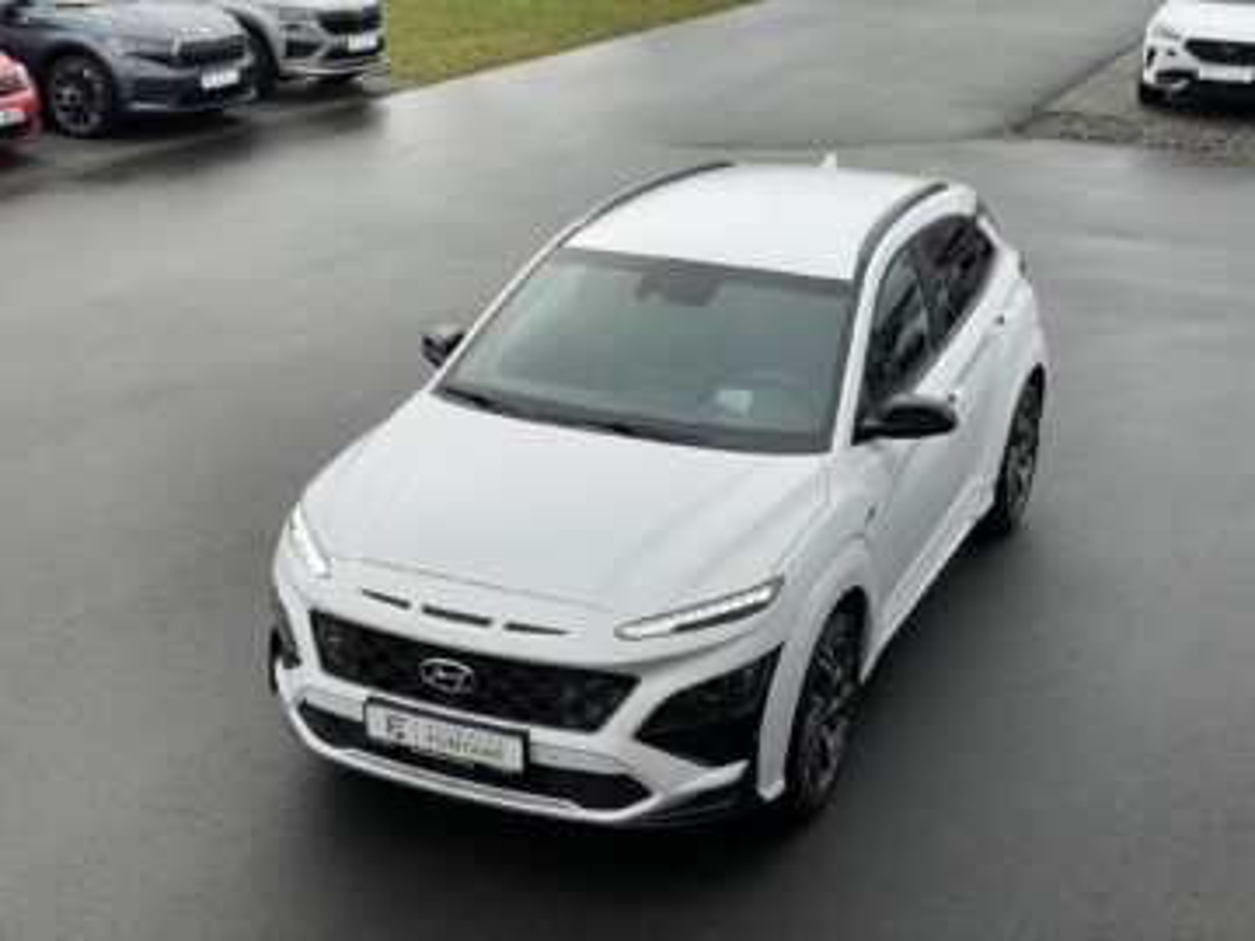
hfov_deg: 36.8
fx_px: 1885
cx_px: 628
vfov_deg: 28.0
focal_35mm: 52
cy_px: 470
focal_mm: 6
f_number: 2
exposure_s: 1/233
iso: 25
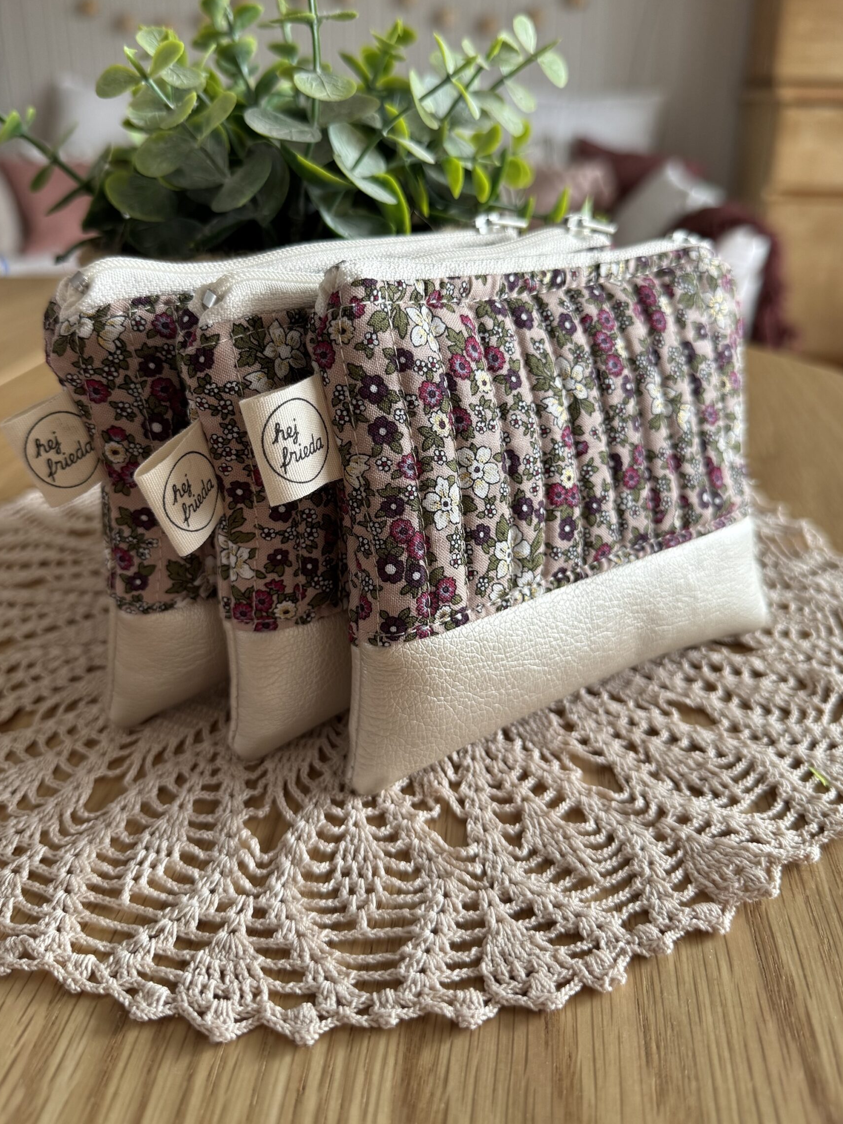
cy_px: 501
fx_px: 877
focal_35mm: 27
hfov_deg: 51.3
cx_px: 399
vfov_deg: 65.1
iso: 160
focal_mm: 6.76
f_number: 1.78
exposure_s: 1/121
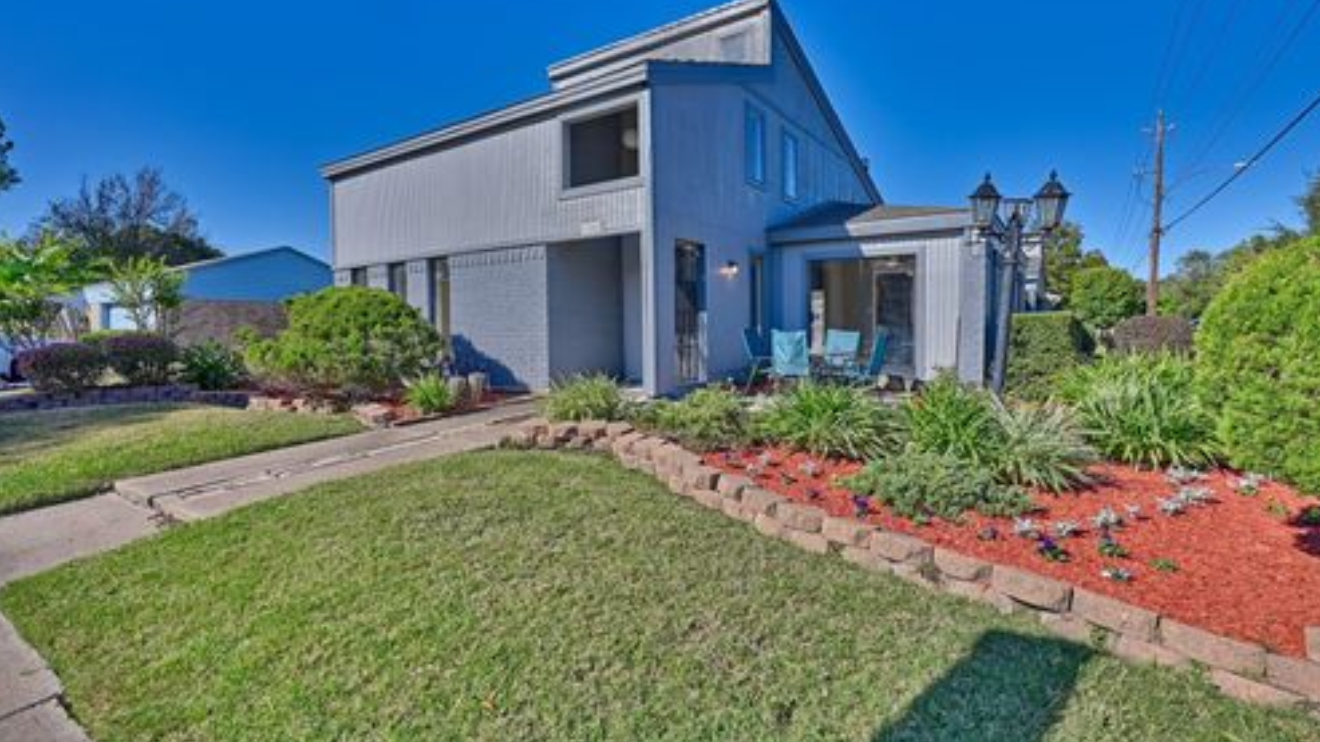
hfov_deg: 94.2
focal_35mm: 18
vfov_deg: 62.2
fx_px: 613
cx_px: 661
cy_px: 342
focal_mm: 16.5
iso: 100
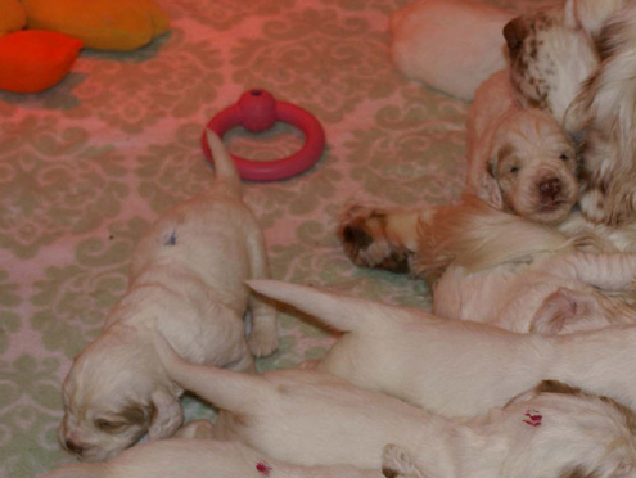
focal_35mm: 105
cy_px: 255
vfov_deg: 14.1
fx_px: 1926
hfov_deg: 18.6
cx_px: 482
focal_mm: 45
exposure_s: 1/60
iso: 400
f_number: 5.6
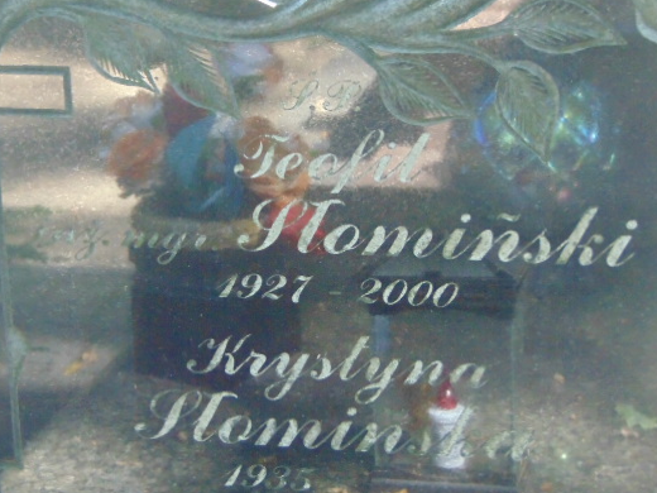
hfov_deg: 14.8
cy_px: 298
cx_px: 320
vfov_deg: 11.1
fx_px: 2524
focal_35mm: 133
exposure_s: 1/40
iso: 640
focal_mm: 19.4
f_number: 3.9
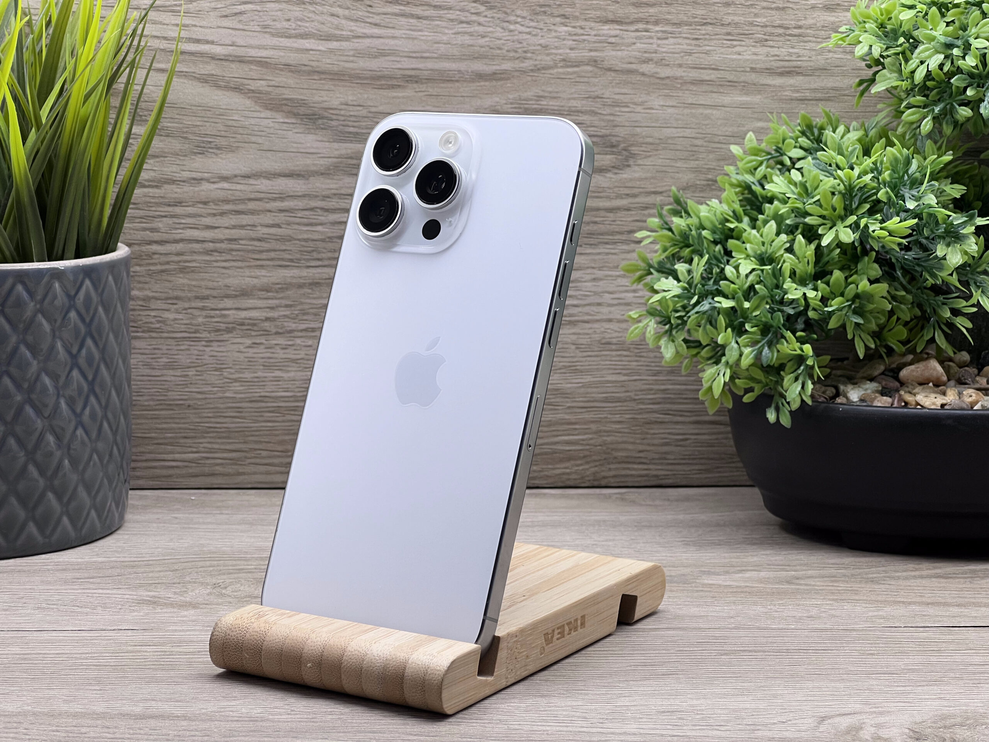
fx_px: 2200
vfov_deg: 19.1
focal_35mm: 77
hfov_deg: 25.3
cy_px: 371
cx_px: 494
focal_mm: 9
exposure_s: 1/100
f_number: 2.8
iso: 64
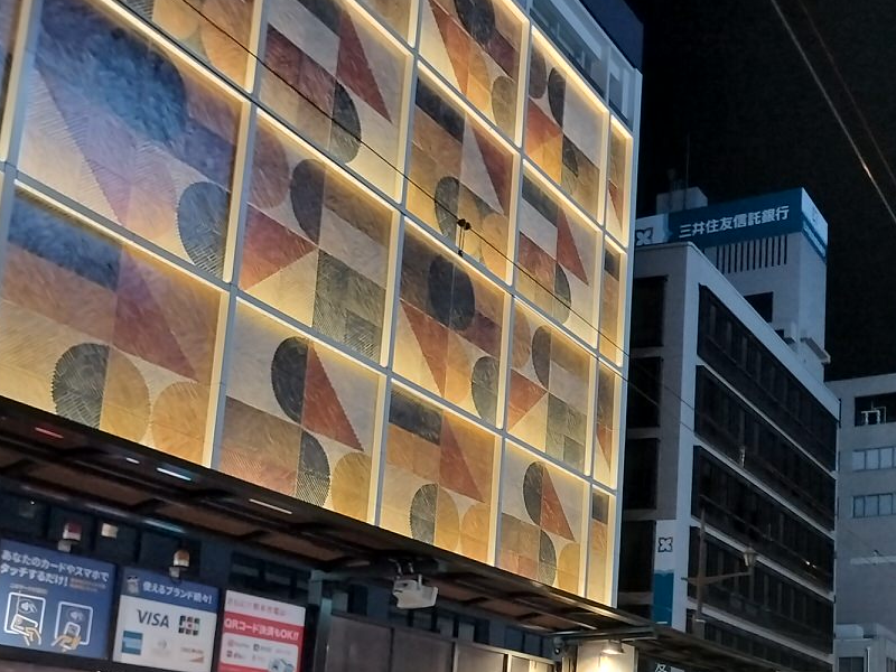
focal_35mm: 45
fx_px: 1165
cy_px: 606
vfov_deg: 30.7
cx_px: 743
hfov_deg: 40.0
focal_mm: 5.24
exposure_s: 1/25
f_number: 1.7
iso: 1413
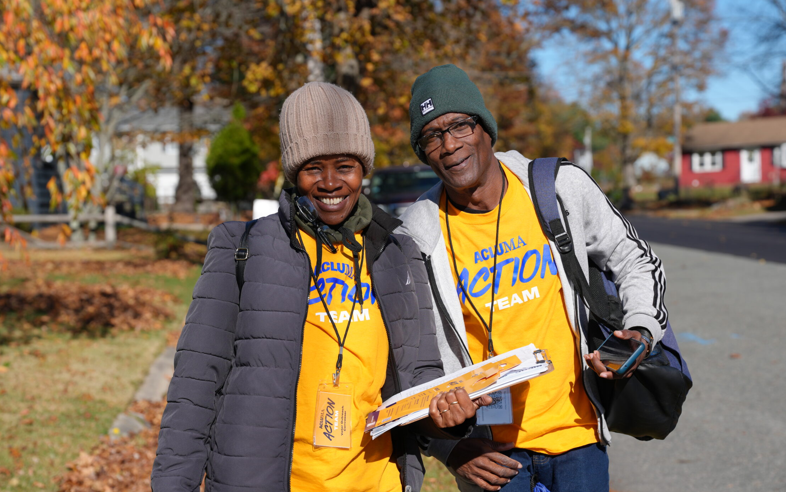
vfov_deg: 16.7
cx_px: 426
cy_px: 294
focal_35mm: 78
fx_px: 1671
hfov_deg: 26.5
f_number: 4.5
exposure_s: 1/1000
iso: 100
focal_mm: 66
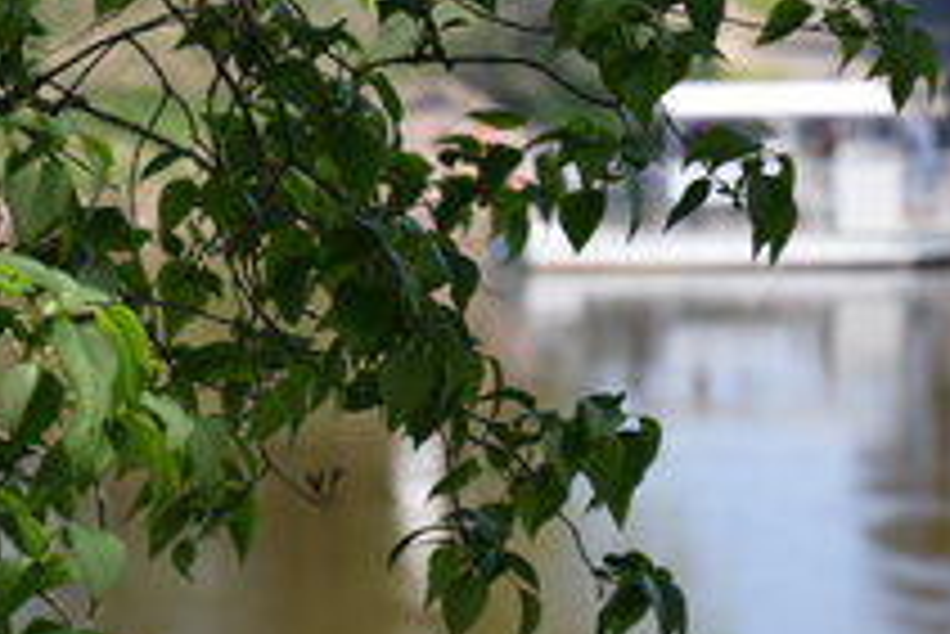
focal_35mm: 245
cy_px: 218
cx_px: 860
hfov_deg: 8.4
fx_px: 6469
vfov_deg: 5.6
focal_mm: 86
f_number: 8
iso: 360
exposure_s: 1/250
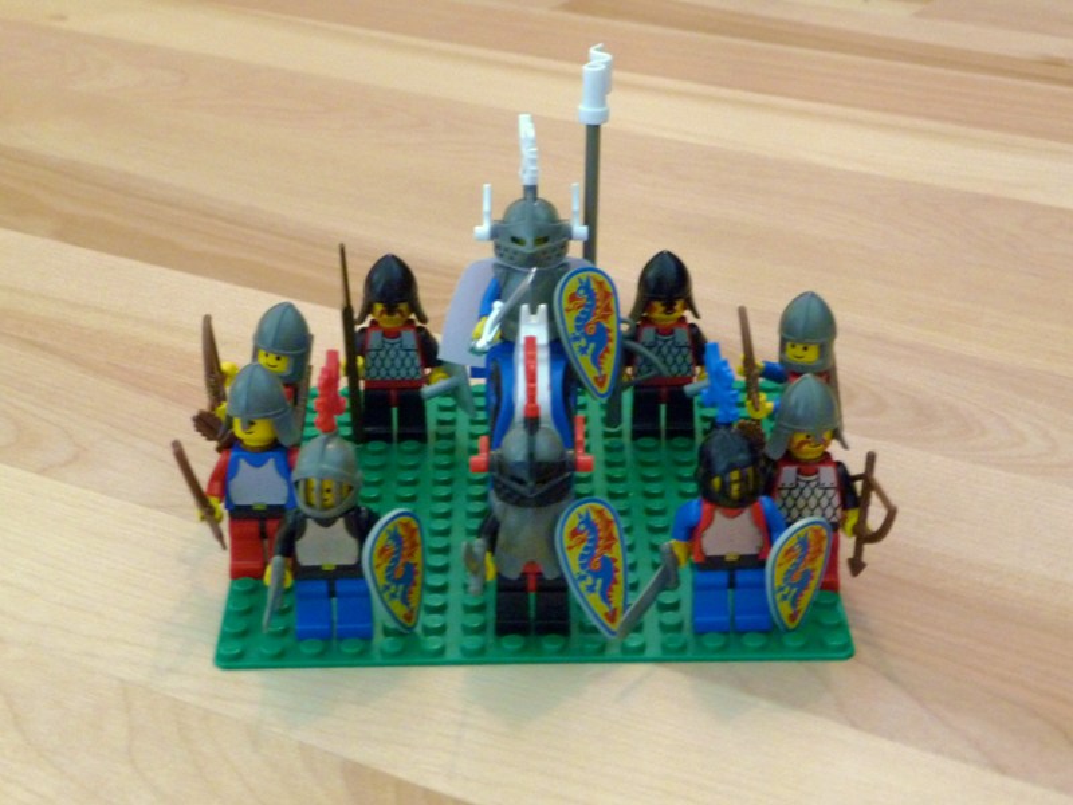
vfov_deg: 20.4
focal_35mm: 72
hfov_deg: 27.0
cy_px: 402
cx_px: 536
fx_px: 2232
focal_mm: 12.2
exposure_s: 1/8
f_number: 4.6
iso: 400
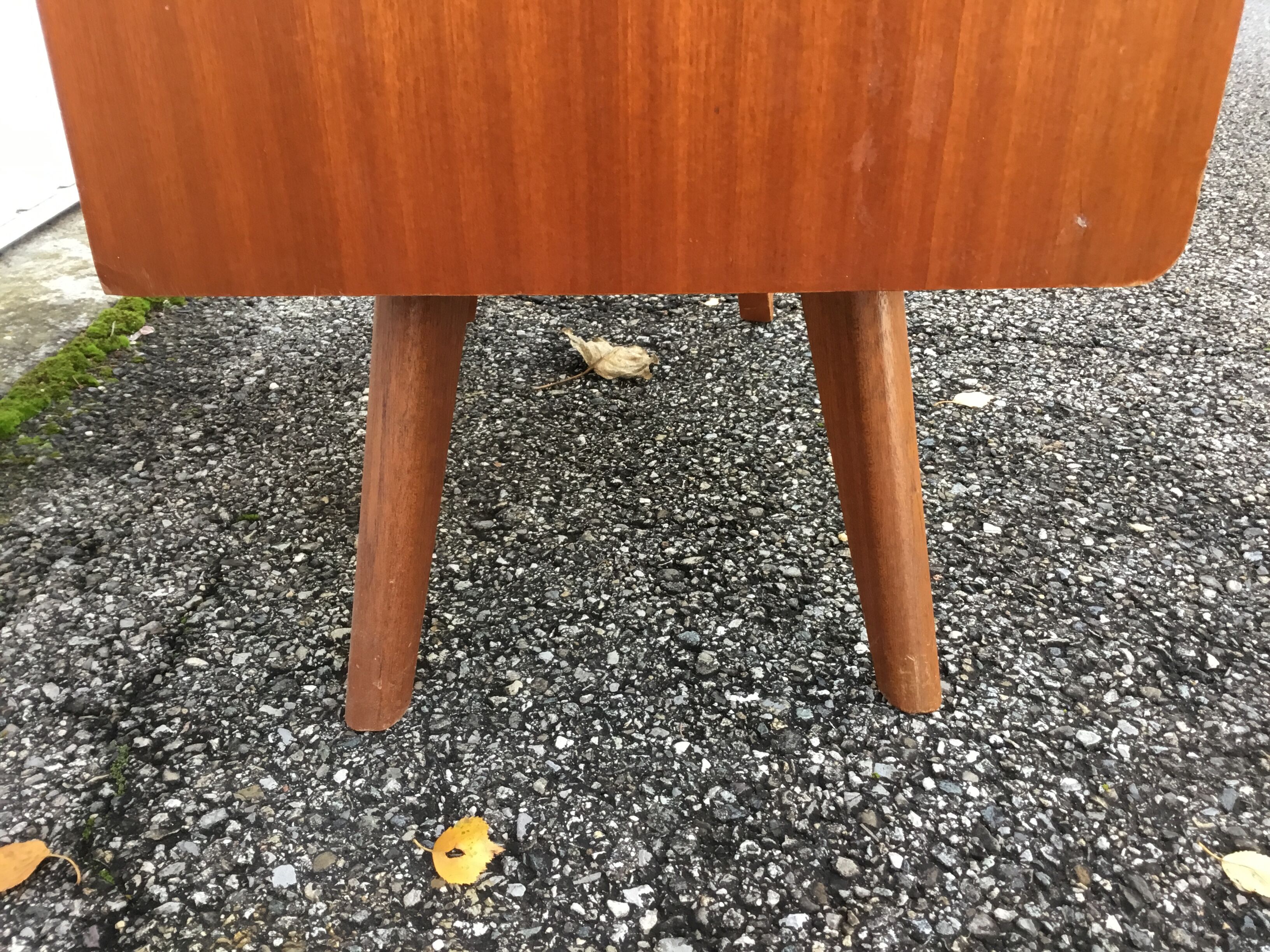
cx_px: 635
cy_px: 476
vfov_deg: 45.4
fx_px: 1137
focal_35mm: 31
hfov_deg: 58.4
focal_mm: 3.3
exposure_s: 1/33
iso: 80
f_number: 2.4
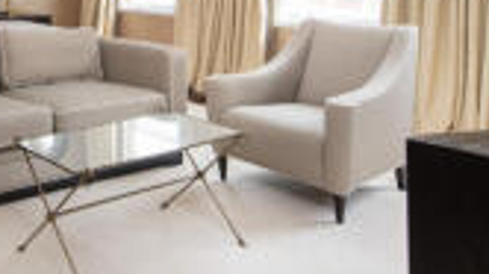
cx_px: 27
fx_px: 544
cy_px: -1
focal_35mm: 42
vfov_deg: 26.7
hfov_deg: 43.2
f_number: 8
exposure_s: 1/15
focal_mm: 14
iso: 320
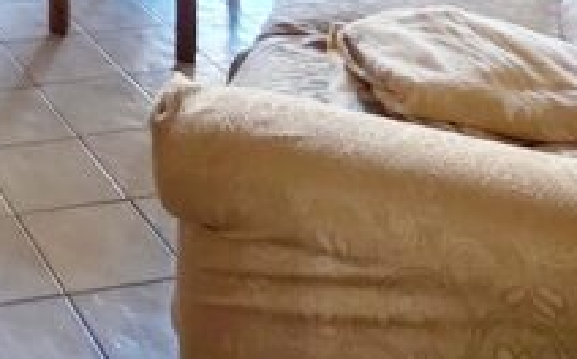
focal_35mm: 65
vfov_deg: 15.9
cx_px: -152
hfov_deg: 27.1
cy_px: -348
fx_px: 1021
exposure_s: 1/50
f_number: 1.9
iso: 500
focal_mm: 2.2
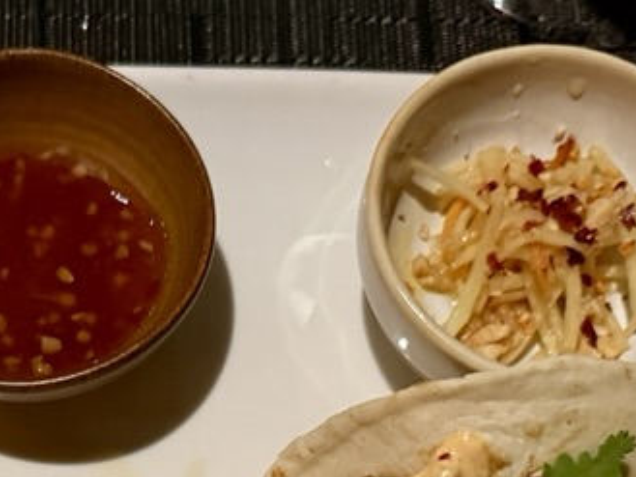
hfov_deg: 25.6
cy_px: 630
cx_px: 33
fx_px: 1342
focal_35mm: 73
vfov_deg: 18.7
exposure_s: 1/40
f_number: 1.78
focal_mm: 6.76
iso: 800
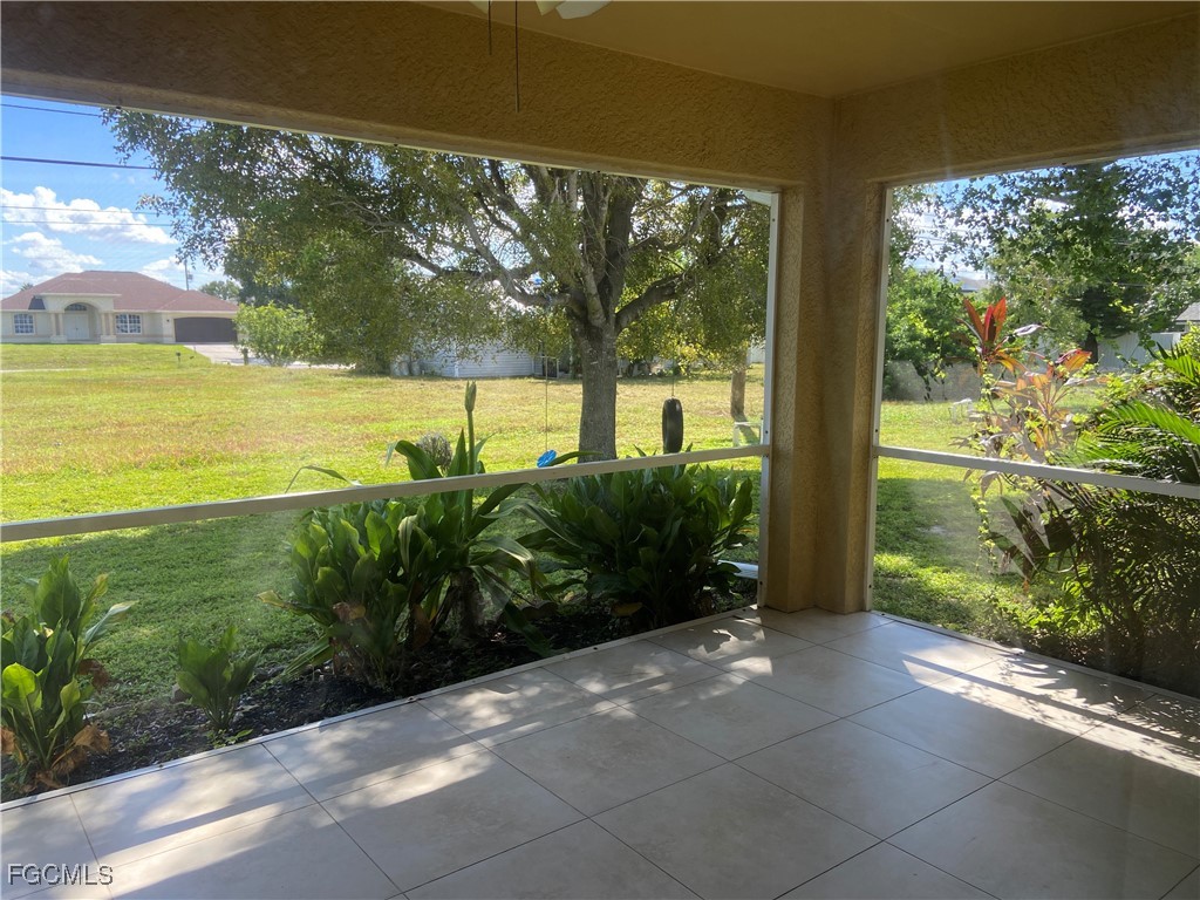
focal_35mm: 26
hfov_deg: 67.3
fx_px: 901
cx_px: 600
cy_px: 450
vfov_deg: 53.1
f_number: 1.8
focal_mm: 4.25
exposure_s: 1/157
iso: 32
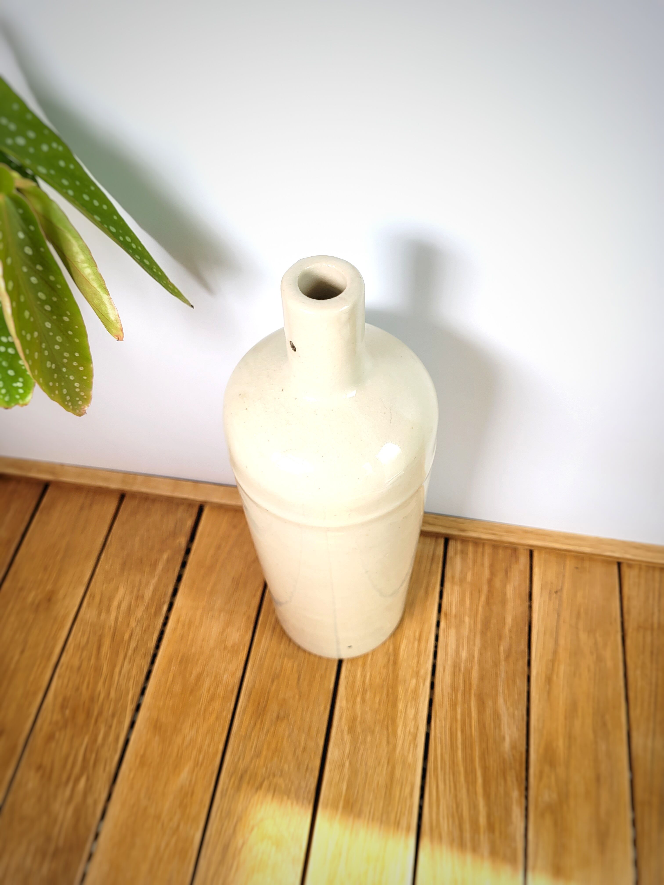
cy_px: 442
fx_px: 665
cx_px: 332
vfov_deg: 67.3
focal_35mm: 26
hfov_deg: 53.1
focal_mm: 5.4
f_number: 1.8
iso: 40
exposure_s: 1/701
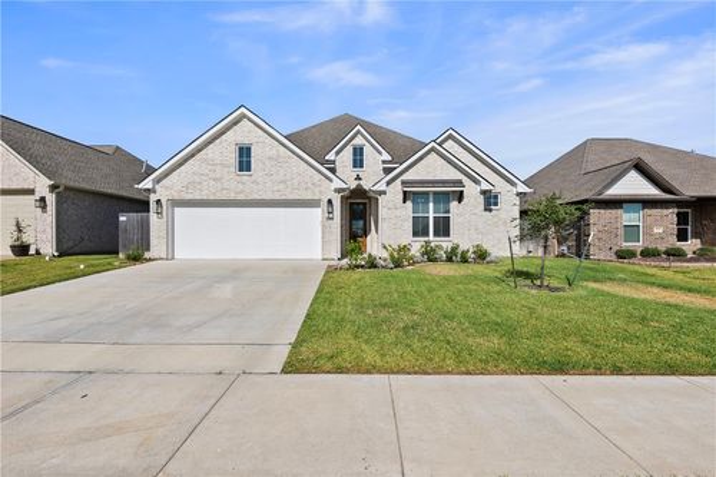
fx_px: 318
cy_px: 238
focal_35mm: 16
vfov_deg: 73.7
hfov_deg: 96.8
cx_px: 358
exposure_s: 1/640
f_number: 7.1
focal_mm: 11
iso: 100
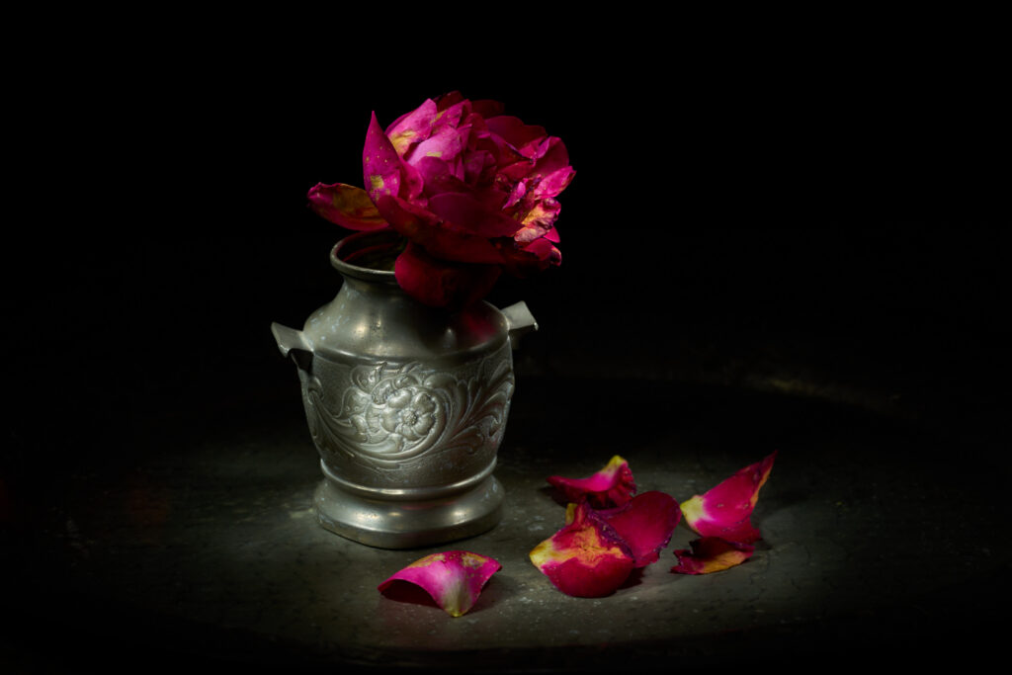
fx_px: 2952
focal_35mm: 105
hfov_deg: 19.5
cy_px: 338
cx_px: 506
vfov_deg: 13.0
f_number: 8
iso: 100
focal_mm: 105
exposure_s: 92
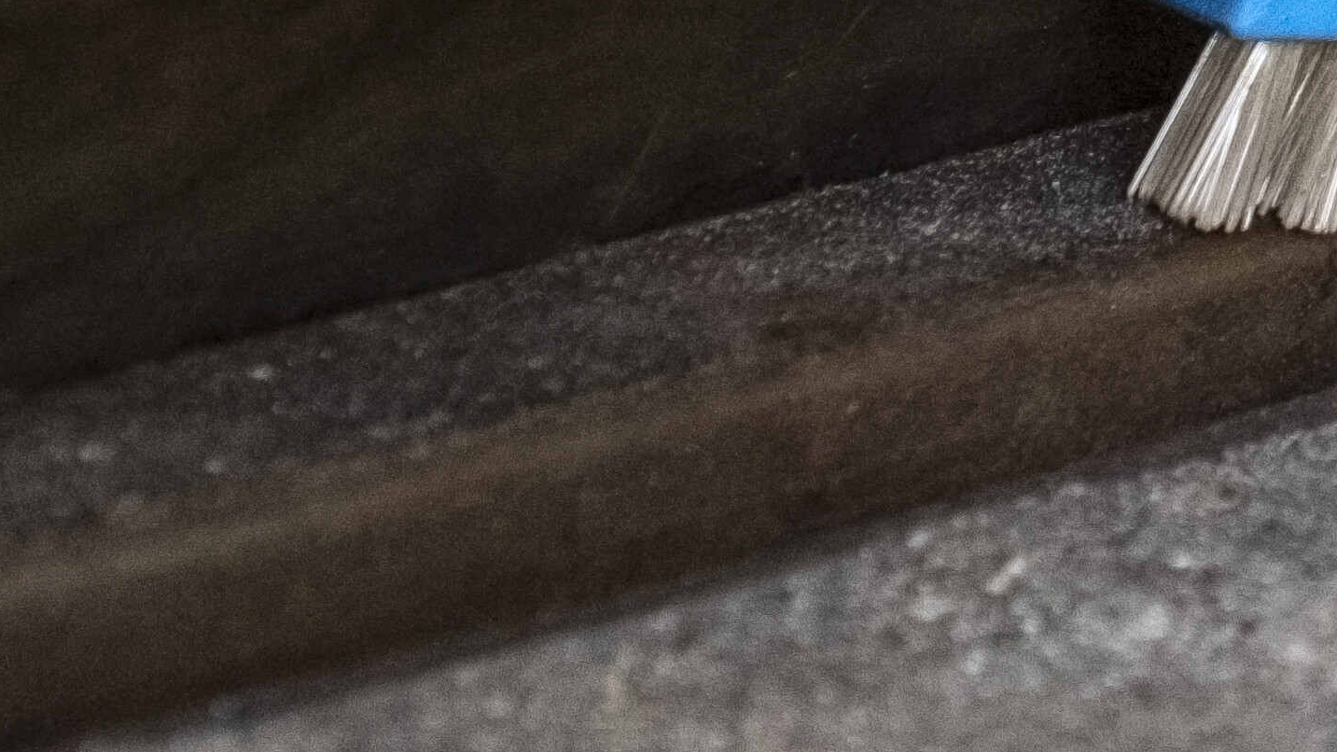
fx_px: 16981
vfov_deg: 2.5
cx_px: 2384
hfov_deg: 4.5
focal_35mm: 479
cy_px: -146
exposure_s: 1/125
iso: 1600
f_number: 5.3
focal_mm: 70.2
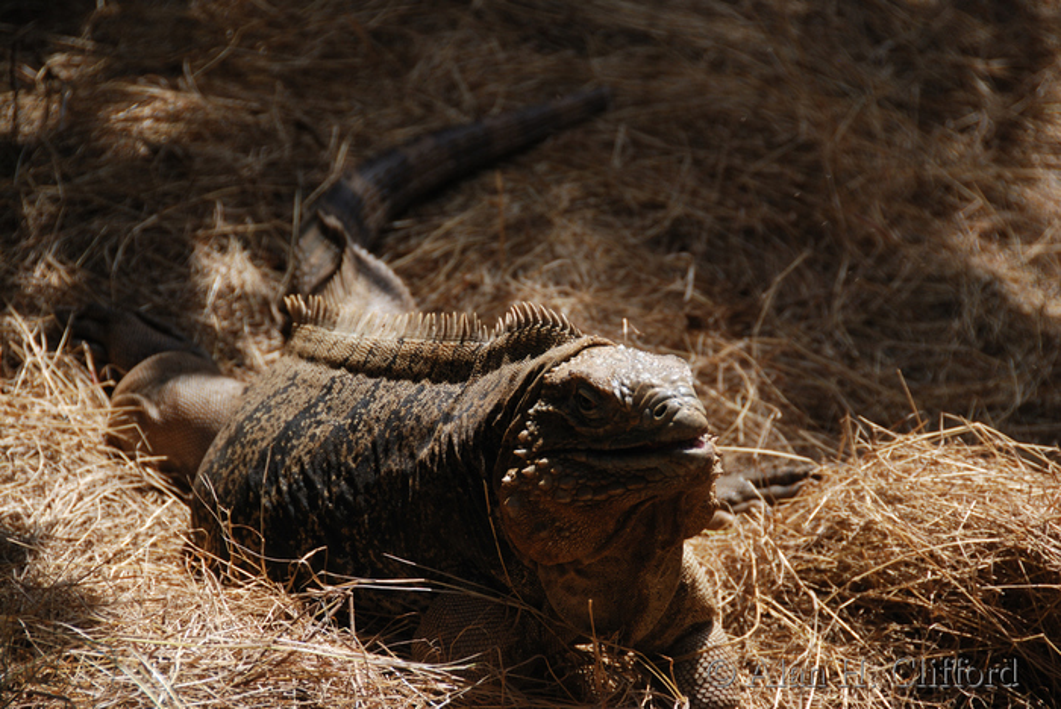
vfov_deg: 7.1
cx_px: 530
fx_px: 5752
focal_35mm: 195
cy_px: 354
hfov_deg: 10.5
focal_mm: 130
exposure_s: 1/320
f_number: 5.6
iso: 100
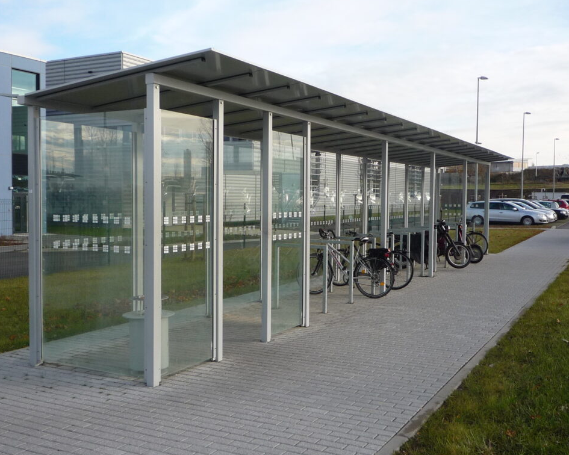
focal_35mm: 37
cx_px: 273
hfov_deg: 49.1
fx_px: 623
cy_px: 227
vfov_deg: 40.1
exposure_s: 1/500
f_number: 3.2
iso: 100
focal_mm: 4.4
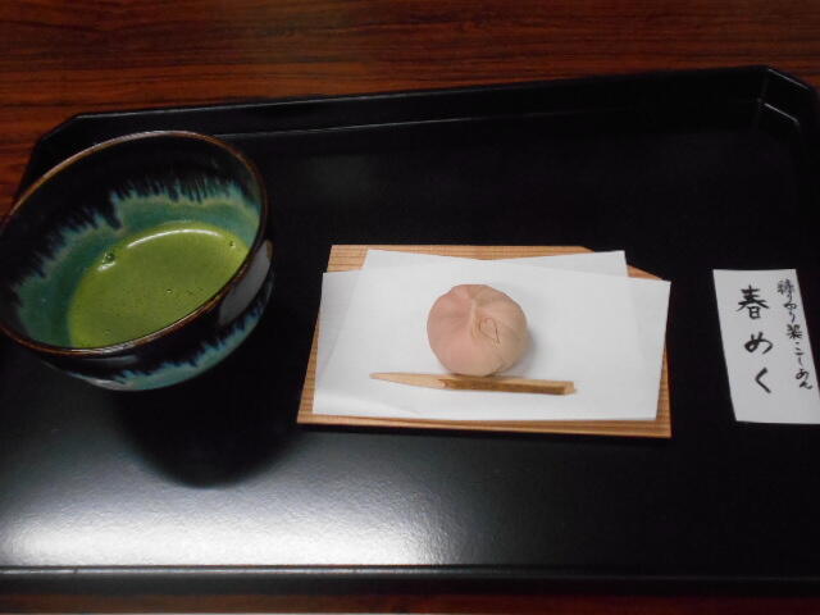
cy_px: 308
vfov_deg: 36.8
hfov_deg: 47.9
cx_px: 410
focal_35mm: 39
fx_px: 924
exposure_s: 1/160
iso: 800
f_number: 3.9
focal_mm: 6.7
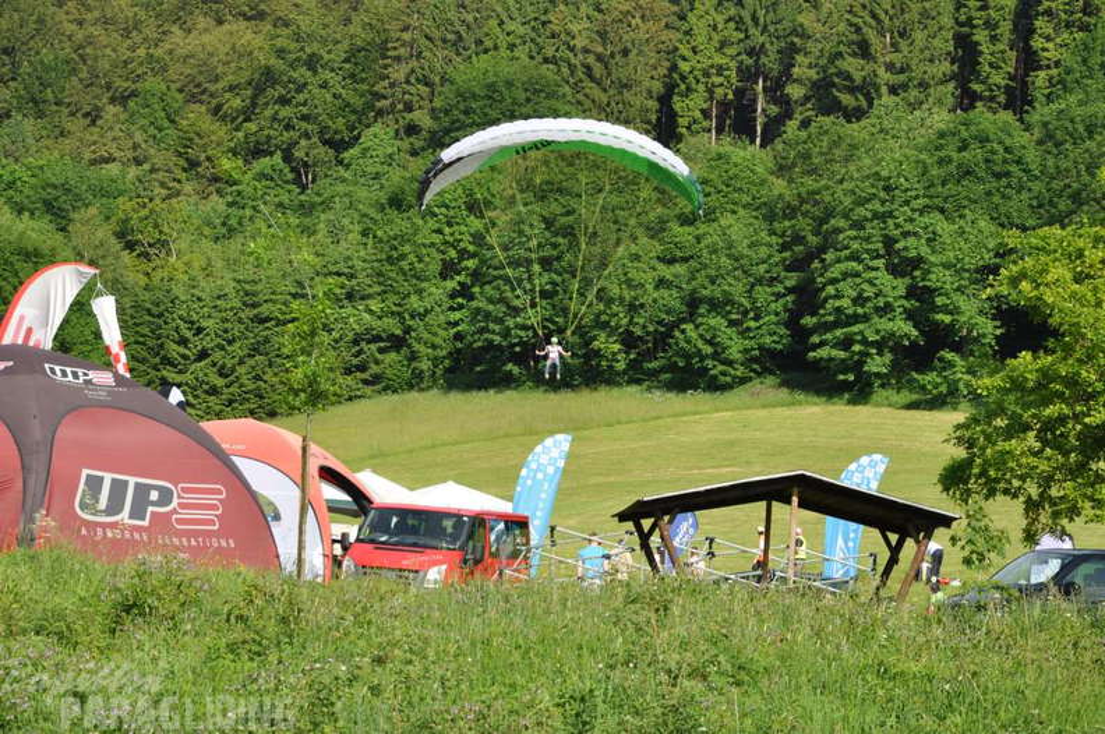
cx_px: 552
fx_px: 3909
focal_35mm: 128
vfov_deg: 10.7
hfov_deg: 16.1
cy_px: 367
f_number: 9
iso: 200
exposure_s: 1/320
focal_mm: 85
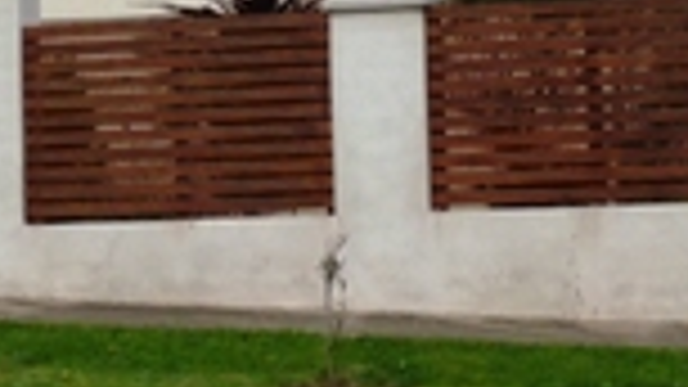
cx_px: 531
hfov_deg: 9.6
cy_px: -338
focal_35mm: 223
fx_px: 4067
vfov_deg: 5.4
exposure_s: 1/320
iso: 100
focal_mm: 8.7
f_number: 5.6
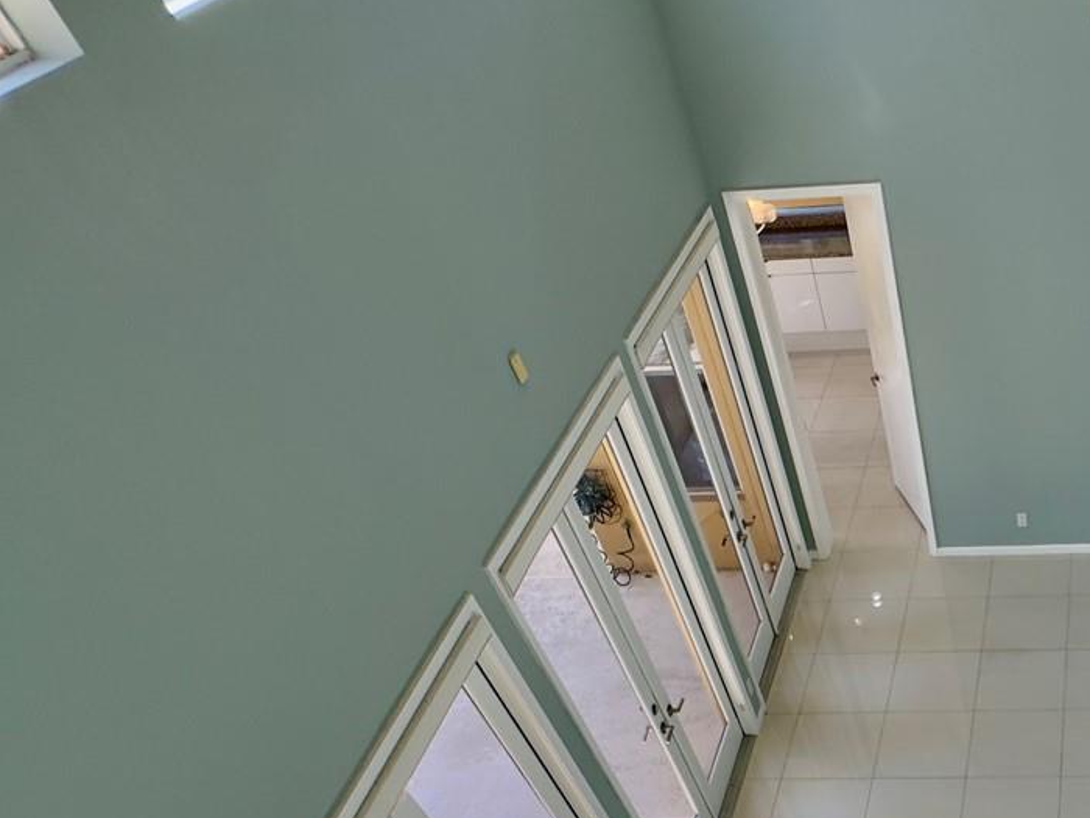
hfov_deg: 49.3
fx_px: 1008
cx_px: 1020
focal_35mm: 32
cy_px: 877
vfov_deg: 37.7
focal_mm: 2.22
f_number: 2.2
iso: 40
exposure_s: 1/151
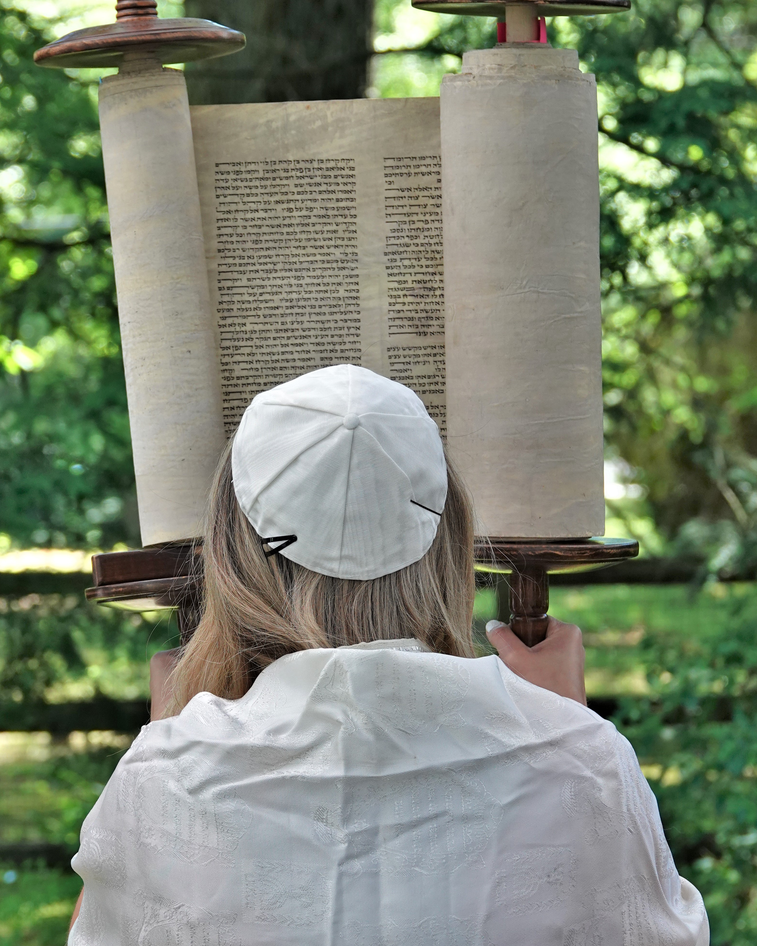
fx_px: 4285
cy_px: 539
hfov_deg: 10.1
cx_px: 378
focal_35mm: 153
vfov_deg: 12.6
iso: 250
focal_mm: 49.51
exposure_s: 1/160
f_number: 4
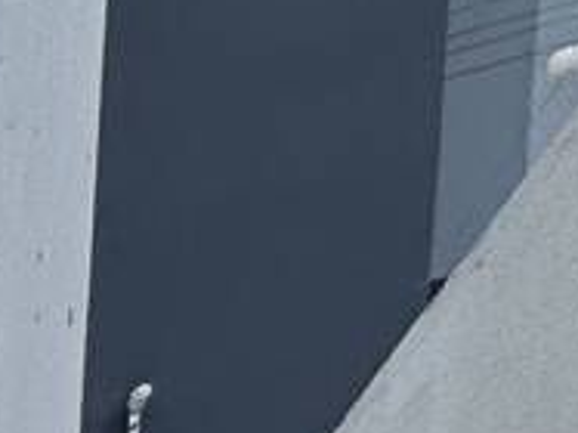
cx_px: -1579
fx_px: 1802
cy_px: 1503
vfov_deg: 9.1
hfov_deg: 8.9
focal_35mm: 108
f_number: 2.2
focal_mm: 2.22
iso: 50
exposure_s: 1/980
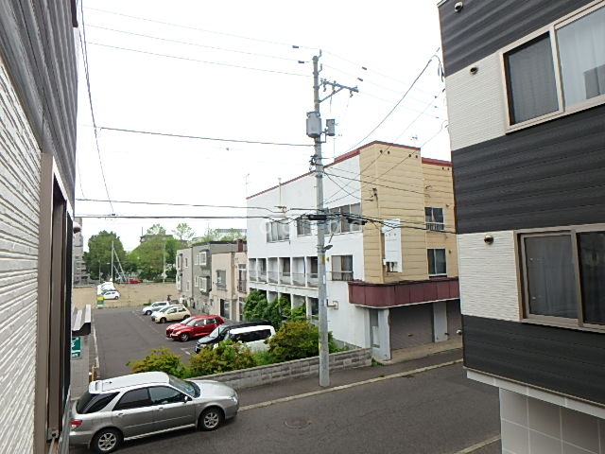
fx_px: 367
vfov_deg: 63.4
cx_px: 302
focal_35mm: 21
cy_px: 227
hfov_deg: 79.0
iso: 125
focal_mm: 3.7
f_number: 3.5
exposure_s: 1/200
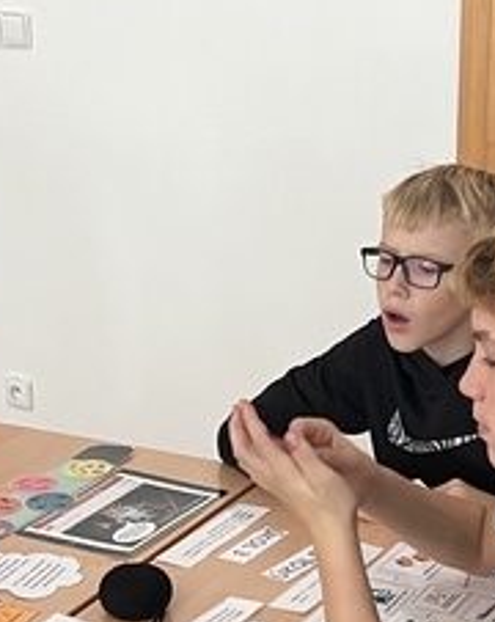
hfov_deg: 17.0
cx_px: 267
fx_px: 1653
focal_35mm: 90
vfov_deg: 21.1
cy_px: 490
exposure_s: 1/88
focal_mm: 5.1
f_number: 1.6
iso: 125
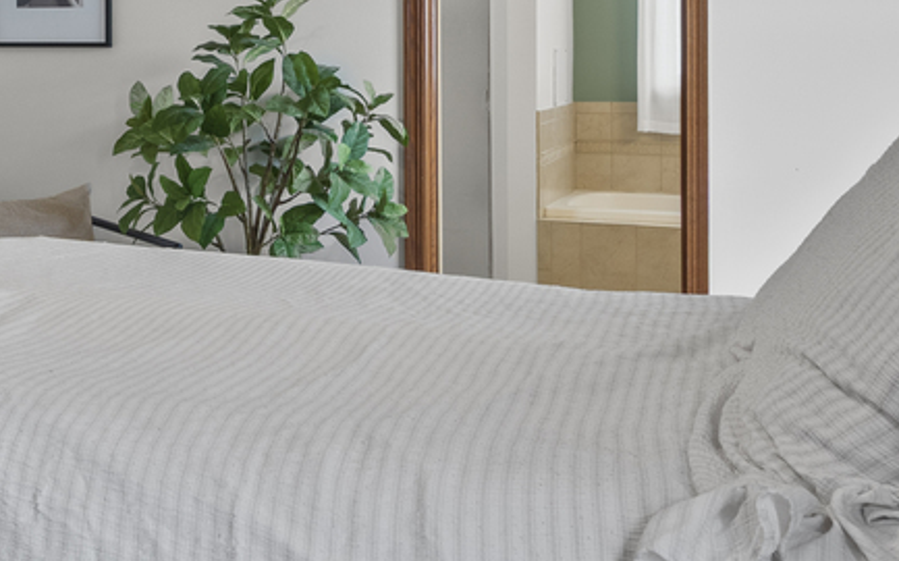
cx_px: -114
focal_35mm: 61
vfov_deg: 20.9
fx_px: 1494
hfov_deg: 29.8
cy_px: 73
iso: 320
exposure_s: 1/6
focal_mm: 16
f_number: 7.1
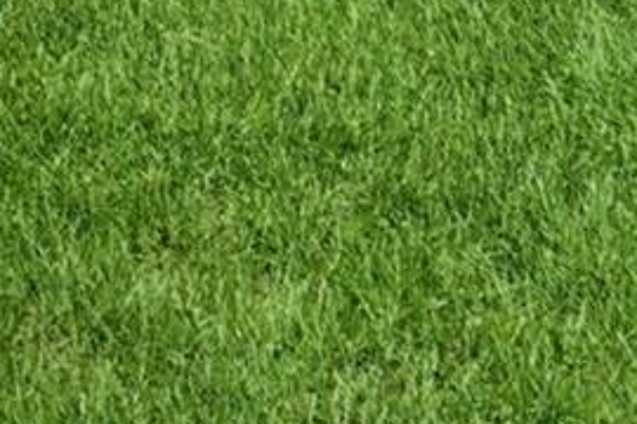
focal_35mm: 110
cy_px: -766
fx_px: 1942
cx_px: -340
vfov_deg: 10.0
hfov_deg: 16.8
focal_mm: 14.5
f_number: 10
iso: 200
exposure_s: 1/160
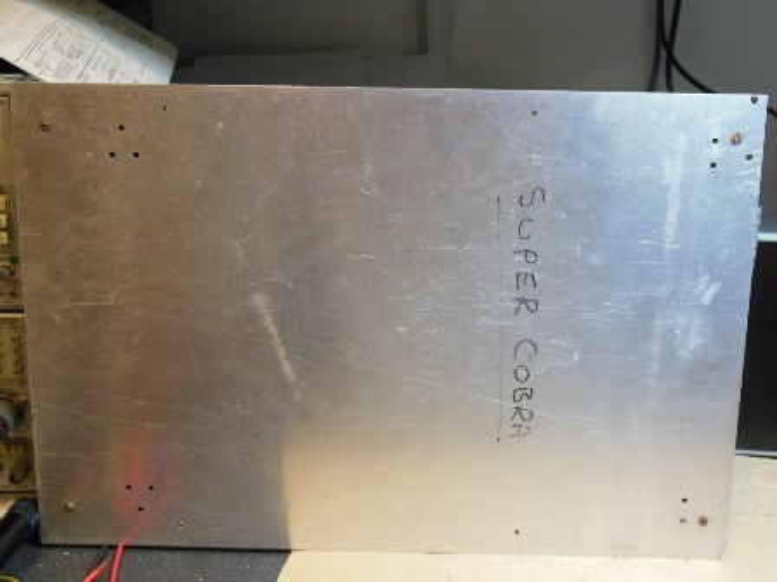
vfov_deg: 33.6
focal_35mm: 43
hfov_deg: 43.9
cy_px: 291
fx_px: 965
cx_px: 388
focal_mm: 7.7
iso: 400
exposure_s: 1/20
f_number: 3.8
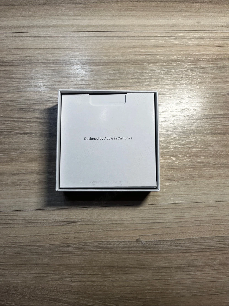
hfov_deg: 53.0
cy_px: 153
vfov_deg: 67.3
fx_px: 229
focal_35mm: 26
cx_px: 114
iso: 50
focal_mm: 5.1
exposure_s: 1/100
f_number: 1.6
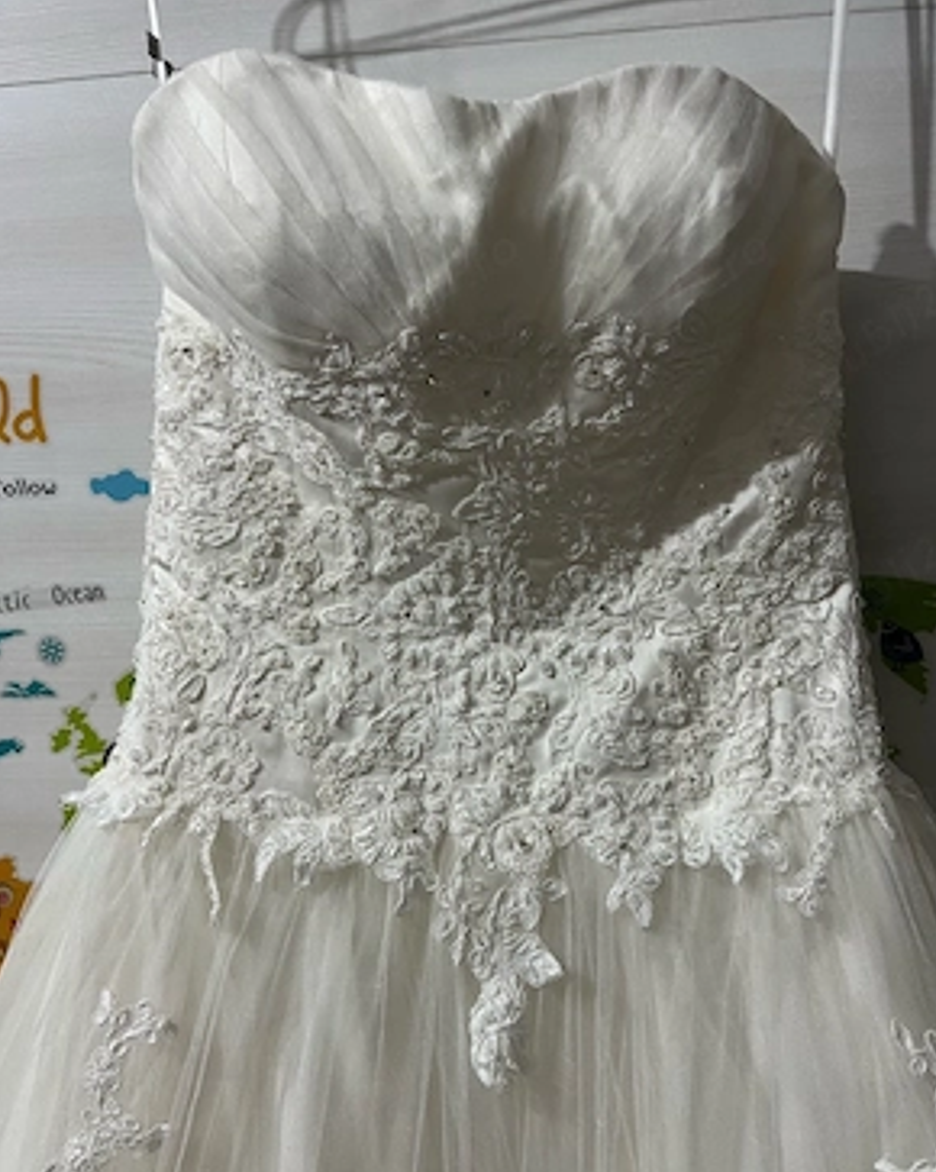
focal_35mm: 28
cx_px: 478
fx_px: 970
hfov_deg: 51.5
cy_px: 604
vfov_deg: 62.2
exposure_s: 1/50
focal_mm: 5.7
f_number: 1.5
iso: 100
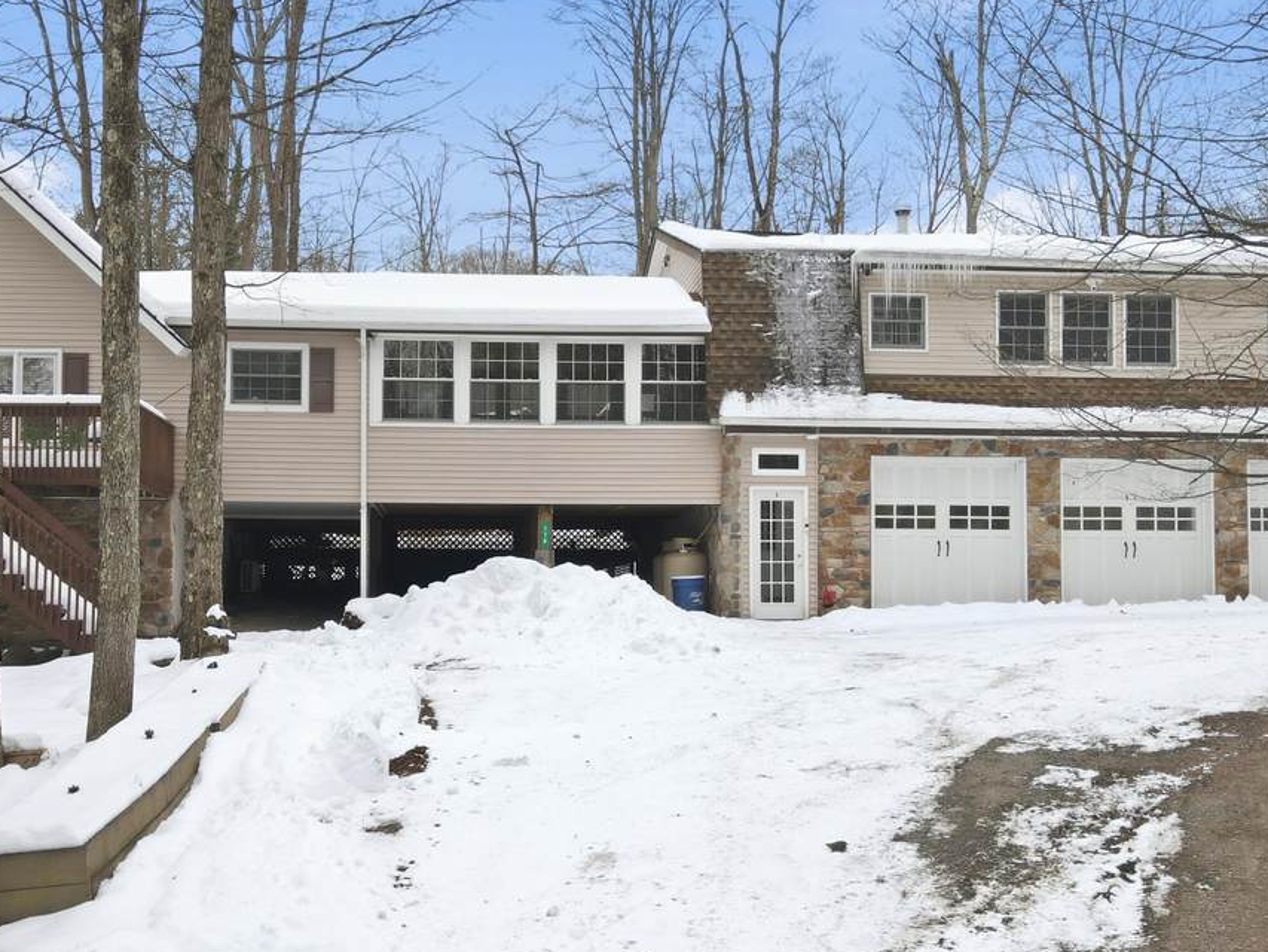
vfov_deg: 39.7
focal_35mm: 36
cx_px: 537
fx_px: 1319
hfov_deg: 51.2
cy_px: 461
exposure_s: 1/125
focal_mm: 4.5
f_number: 2.8
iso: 100
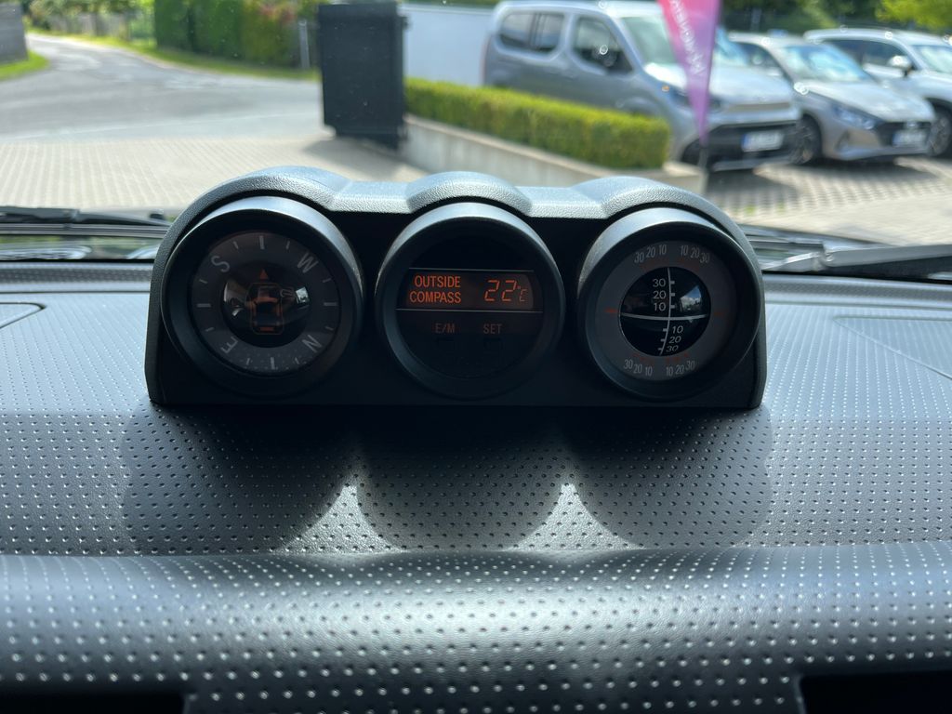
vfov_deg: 53.1
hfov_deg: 67.3
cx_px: 476
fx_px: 715
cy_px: 357
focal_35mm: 26
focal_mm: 5.1
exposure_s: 1/684
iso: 50
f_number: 1.6
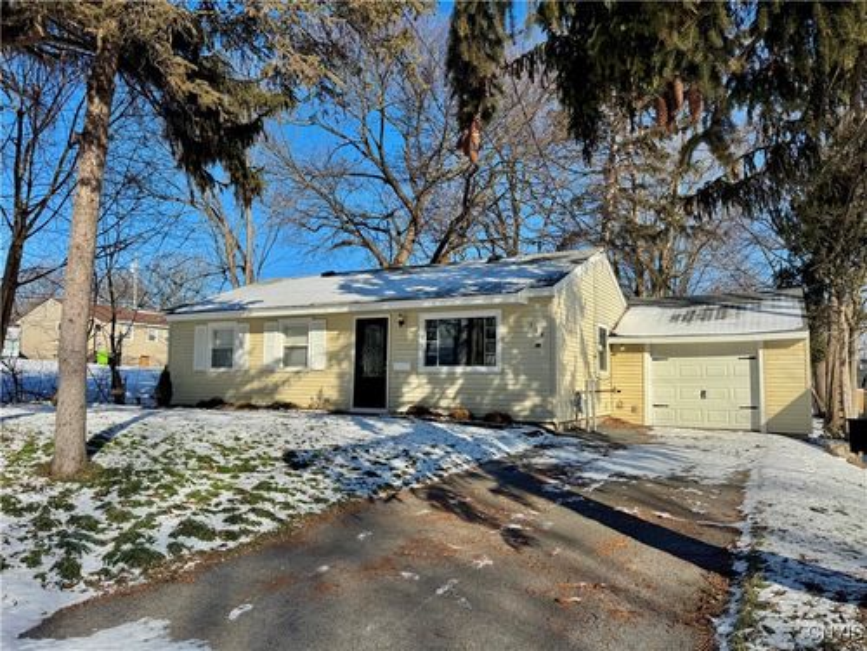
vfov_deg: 56.8
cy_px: 326
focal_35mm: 24
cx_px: 434
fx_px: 601
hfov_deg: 71.6
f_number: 1.78
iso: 80
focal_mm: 6.76
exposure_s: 1/5348
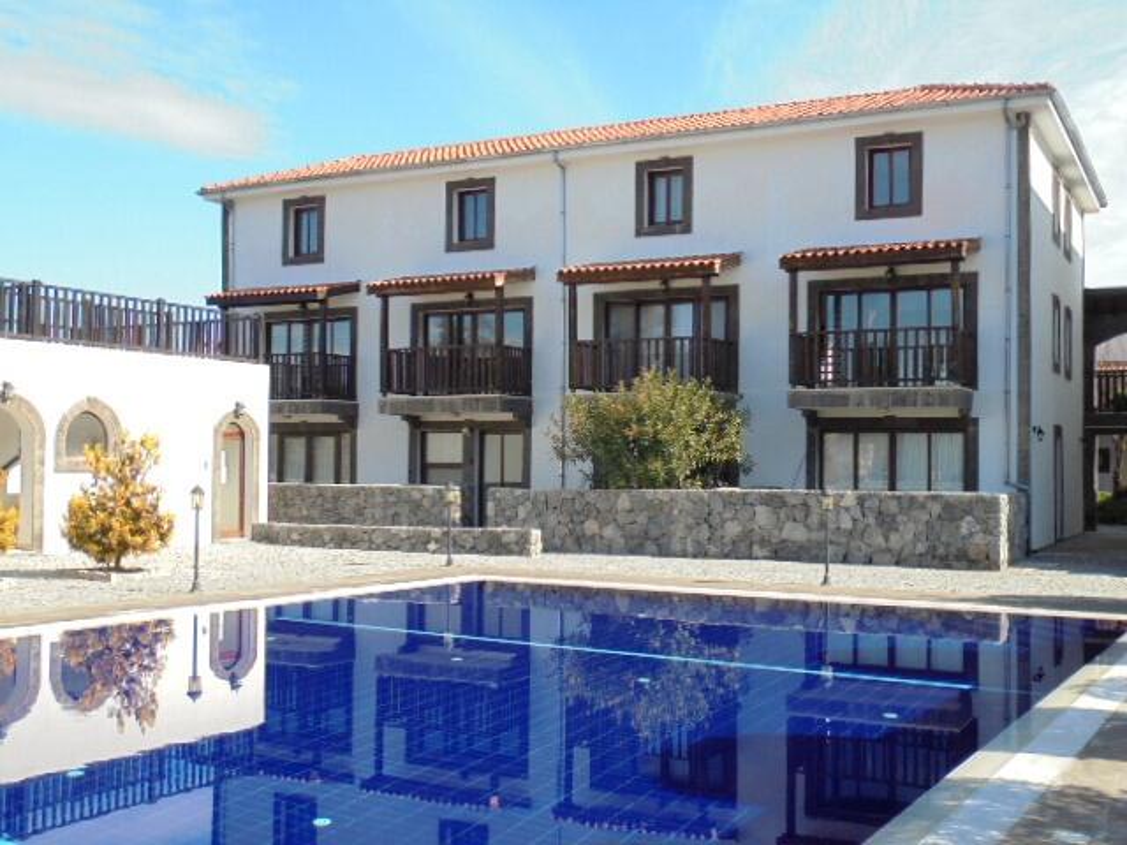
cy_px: 422
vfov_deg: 37.7
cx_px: 564
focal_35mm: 38
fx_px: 1237
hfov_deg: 49.0
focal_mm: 6.9
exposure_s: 1/400
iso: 100
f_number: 4.2
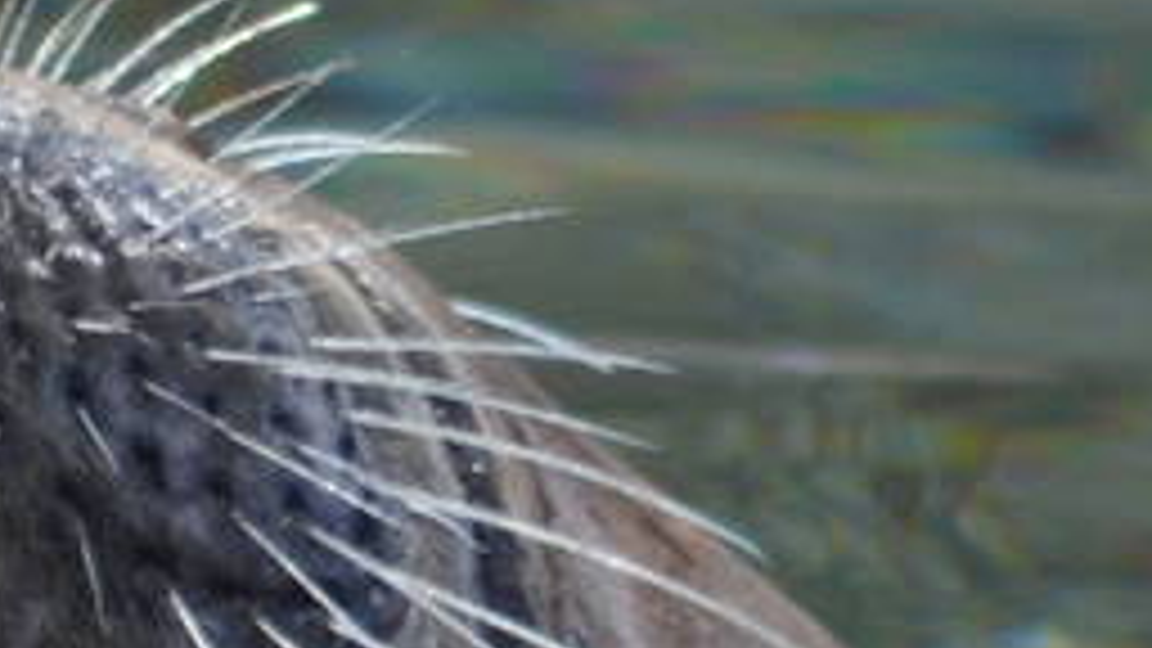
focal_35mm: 2936
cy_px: 418
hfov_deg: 0.7
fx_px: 89684
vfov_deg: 0.4
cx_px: 1264
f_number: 5.6
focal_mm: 300
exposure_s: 1/640
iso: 800
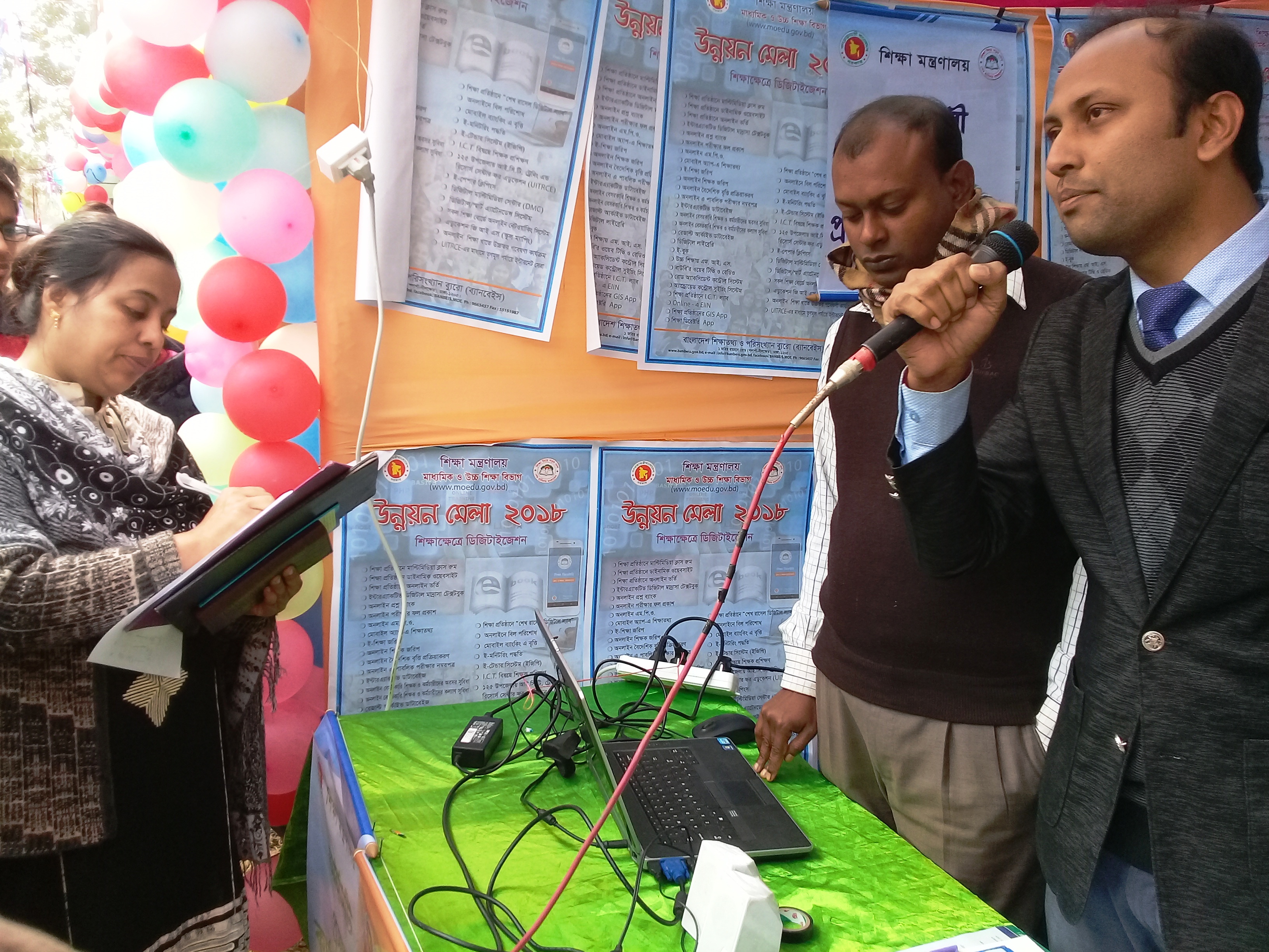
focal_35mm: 31
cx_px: 634
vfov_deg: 45.4
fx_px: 1136
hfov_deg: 58.4
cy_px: 476
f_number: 2.2
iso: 50
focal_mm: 3.3
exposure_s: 1/122
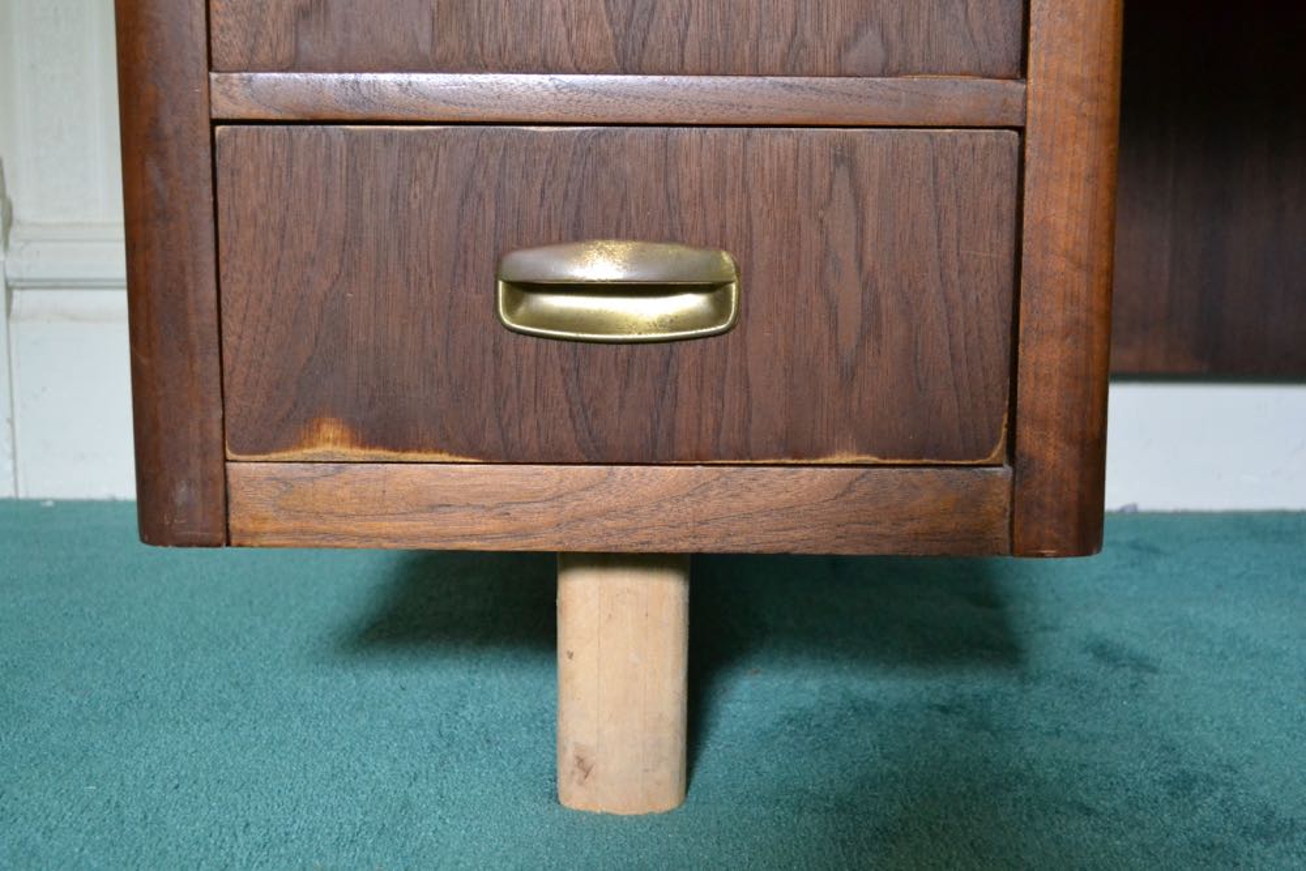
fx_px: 1578
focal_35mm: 44
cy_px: 436
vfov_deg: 30.9
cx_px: 653
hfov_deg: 45.0
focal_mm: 29
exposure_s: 1/60
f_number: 5.6
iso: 3200
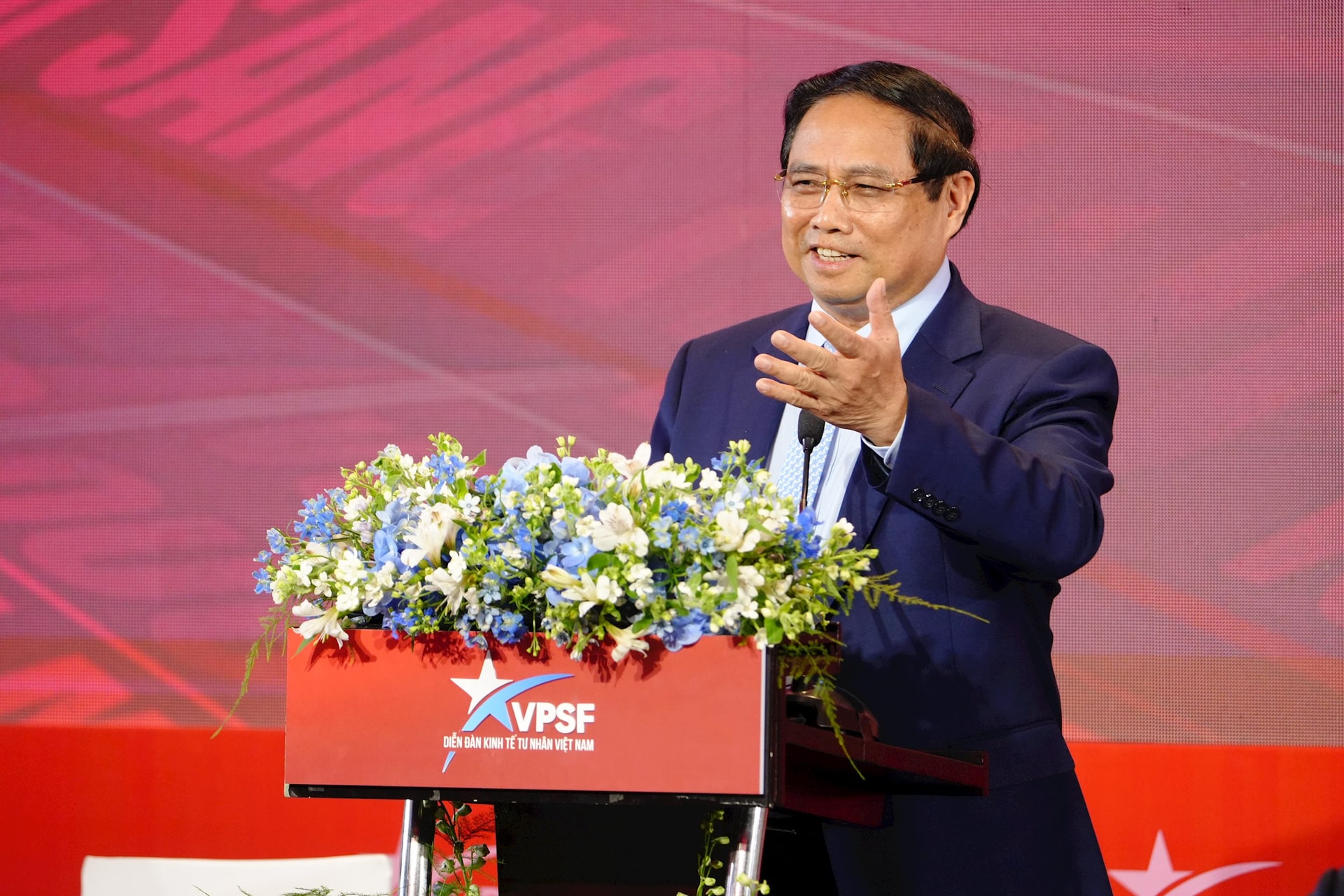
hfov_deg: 5.4
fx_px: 14260
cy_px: 448
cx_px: 672
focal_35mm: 382
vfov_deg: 3.6
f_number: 6.3
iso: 4000
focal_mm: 382
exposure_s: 1/320
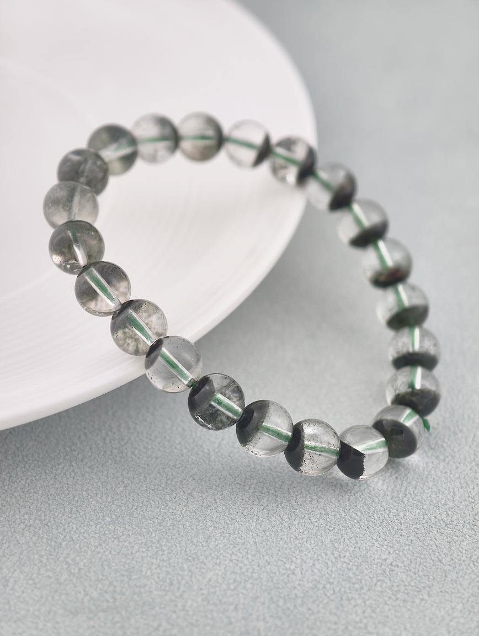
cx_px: 240
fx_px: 1564
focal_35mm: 85
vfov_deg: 23.0
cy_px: 318
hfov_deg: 17.4
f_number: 2.67
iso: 125
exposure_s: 1/160
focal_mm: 22.48
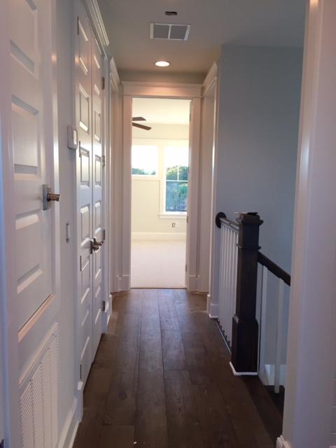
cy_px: 224
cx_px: 168
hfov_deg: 48.2
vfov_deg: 61.7
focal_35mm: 29
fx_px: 375
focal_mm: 4.15
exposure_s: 1/40
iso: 32
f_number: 2.2
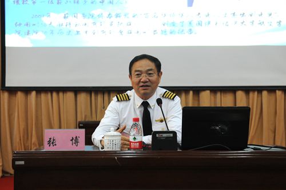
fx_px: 445
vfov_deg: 24.2
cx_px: 143
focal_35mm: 56
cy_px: 95
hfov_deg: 35.7
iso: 3200
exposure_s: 1/40
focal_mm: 56
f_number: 4
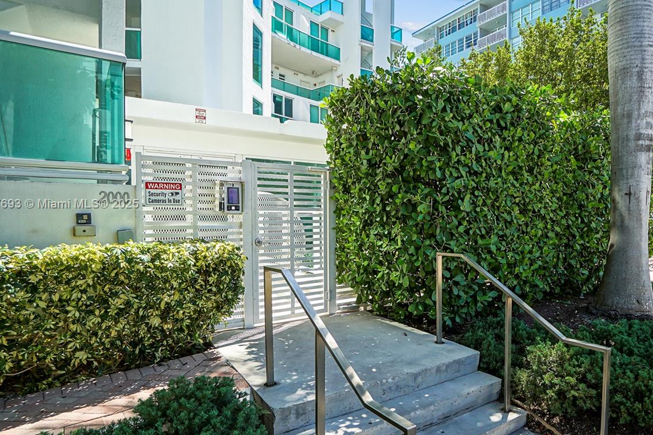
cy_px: 205
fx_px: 381
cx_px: 413
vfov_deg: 59.4
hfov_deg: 79.6
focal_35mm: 21
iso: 125
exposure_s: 1/250
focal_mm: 10
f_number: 6.3
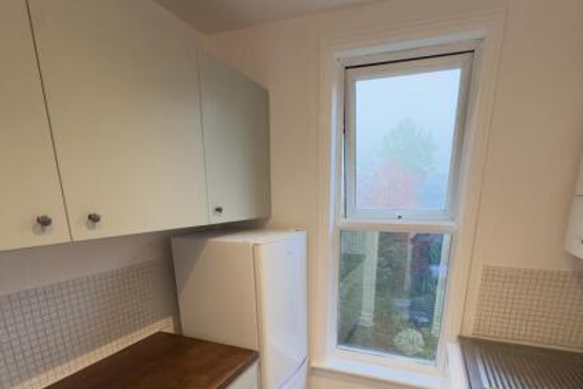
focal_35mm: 20
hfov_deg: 83.8
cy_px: 282
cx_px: 311
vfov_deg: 59.3
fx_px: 324
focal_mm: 2.22
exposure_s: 1/100
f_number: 2.2
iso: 200
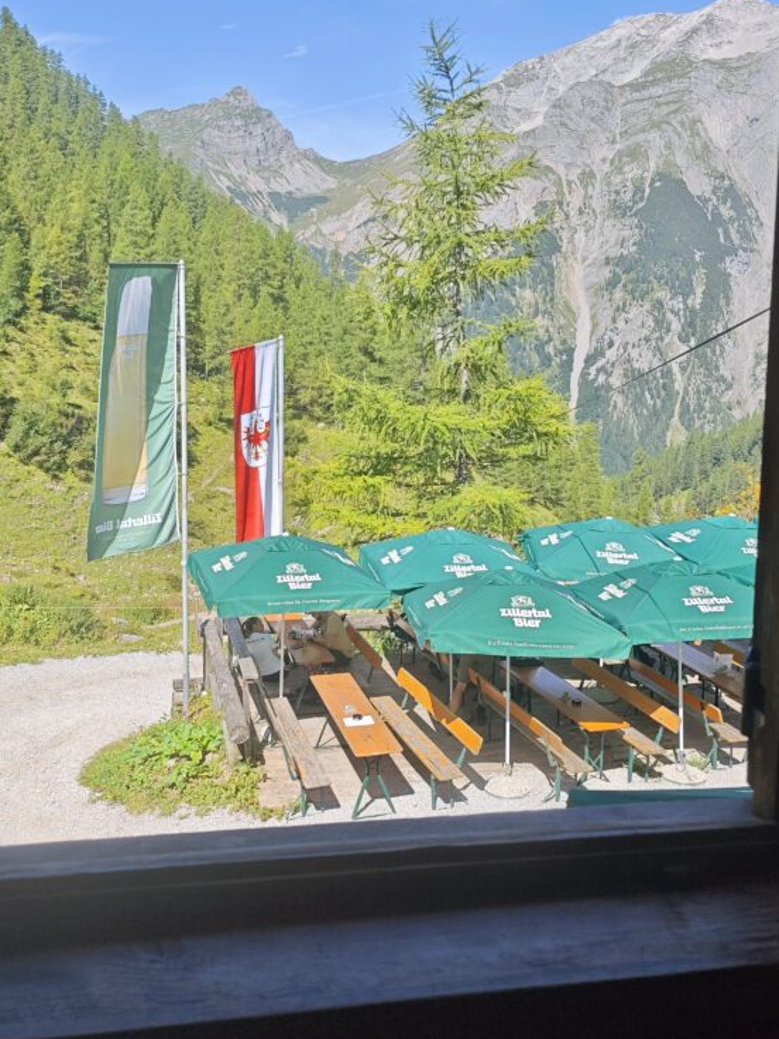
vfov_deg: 56.2
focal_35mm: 32
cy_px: 397
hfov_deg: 44.1
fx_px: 960
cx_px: 339
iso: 50
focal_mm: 8.72
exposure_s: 1/1173
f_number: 2
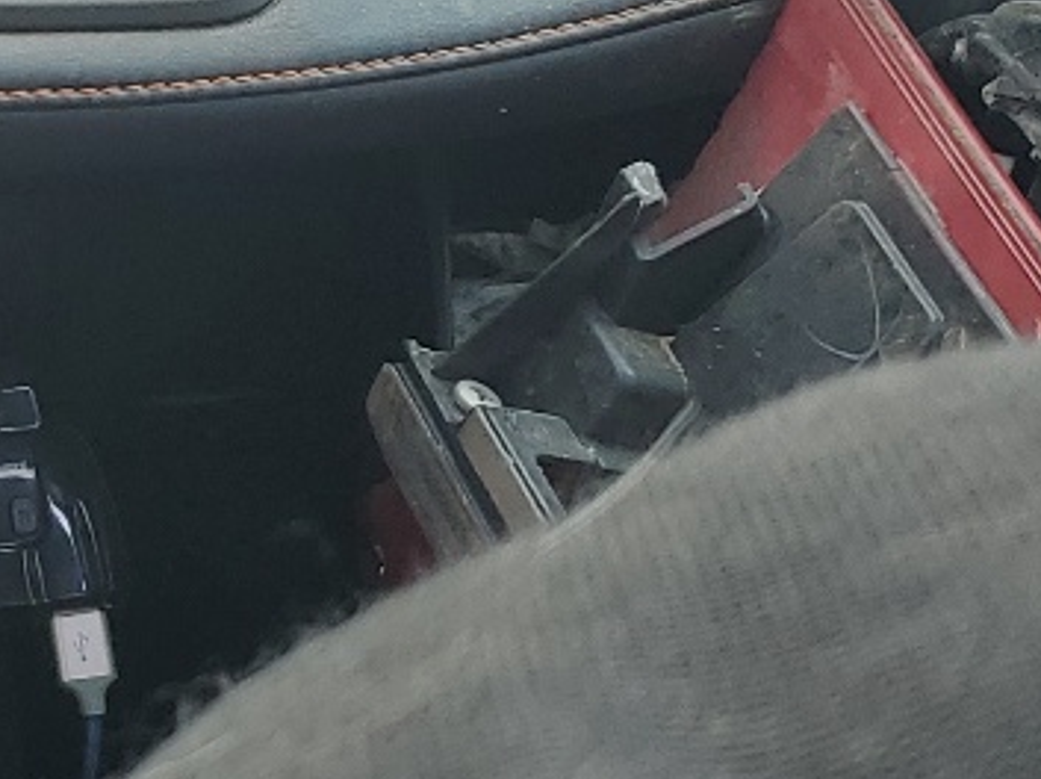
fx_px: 3545
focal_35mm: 118
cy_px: 301
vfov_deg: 12.5
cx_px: -389
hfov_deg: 15.7
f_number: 1.5
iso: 50
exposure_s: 1/192
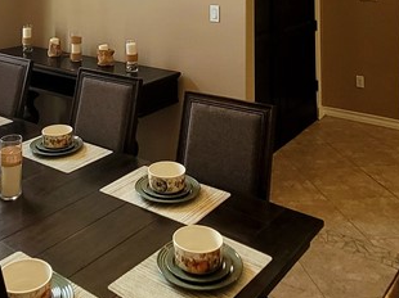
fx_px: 495
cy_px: -67
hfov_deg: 43.4
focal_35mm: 43
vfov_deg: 28.7
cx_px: 138
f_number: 2.2
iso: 125
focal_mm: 1.74
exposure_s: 1/60.2
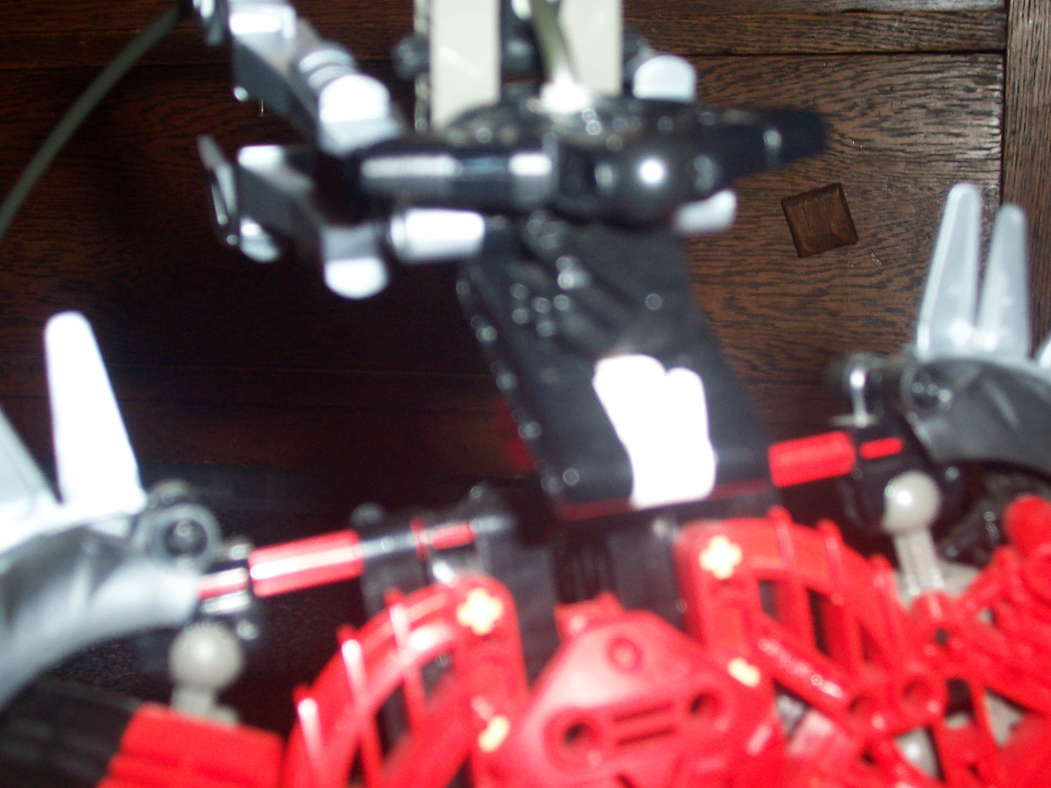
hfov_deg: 33.8
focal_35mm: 57
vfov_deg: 25.7
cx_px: 526
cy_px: 394
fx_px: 1731
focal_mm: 8.6
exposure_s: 1/60
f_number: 3.4
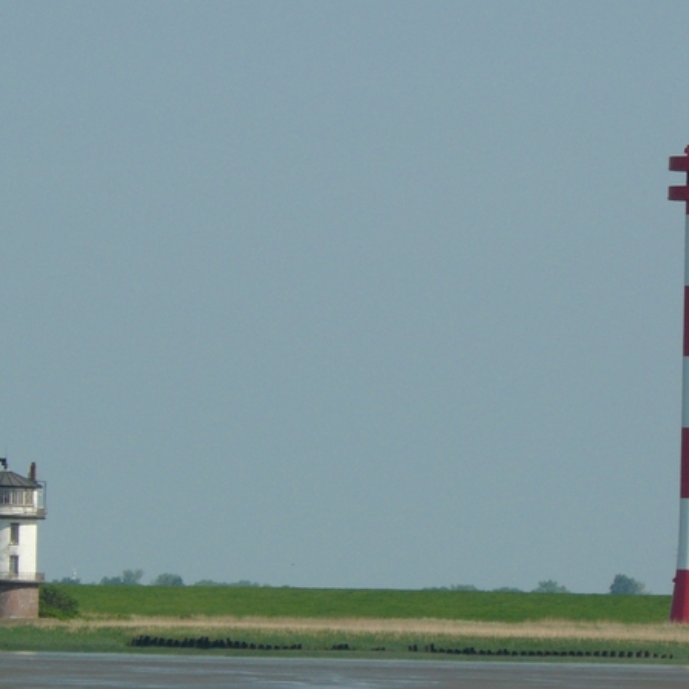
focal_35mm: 504
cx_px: 381
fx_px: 11350
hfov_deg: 3.5
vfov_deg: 3.5
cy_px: 344
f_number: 7.1
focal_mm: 59
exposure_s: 1/500
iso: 100
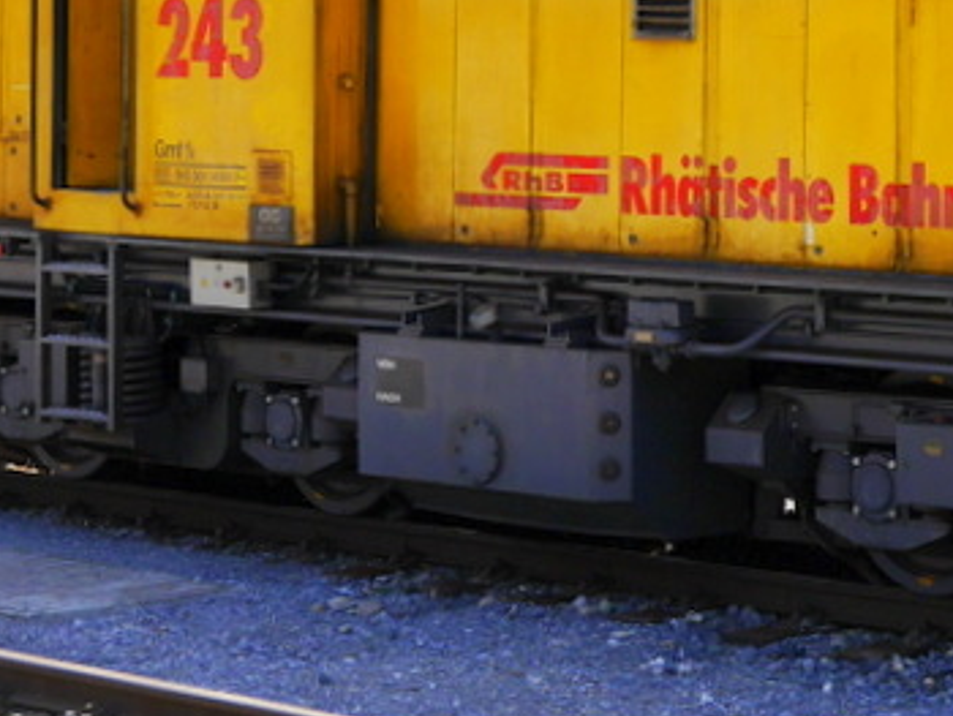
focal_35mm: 132
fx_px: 3637
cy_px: -39
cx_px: 1037
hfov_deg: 14.6
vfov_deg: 11.1
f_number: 6.3
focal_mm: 21
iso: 160
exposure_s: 1/200
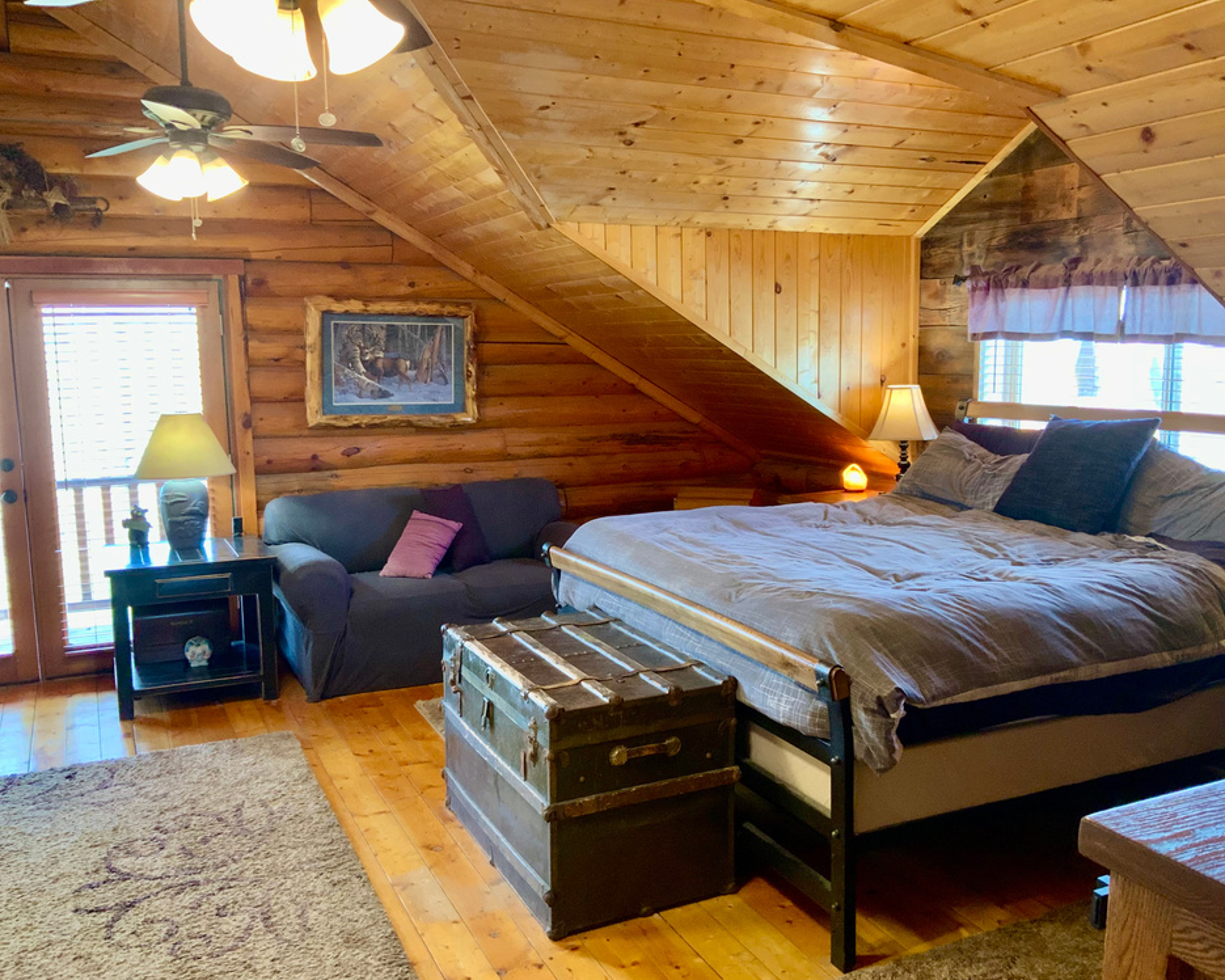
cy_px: 495
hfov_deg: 57.1
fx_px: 1124
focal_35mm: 31
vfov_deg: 47.1
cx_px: 667
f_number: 1.8
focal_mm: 3
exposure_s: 1/60
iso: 200
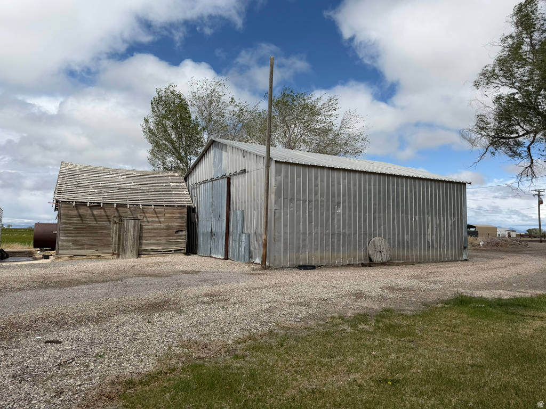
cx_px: 273
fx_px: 379
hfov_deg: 71.6
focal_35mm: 24
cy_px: 204
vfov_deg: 56.8
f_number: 1.78
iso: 80
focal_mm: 6.76
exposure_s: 1/8130
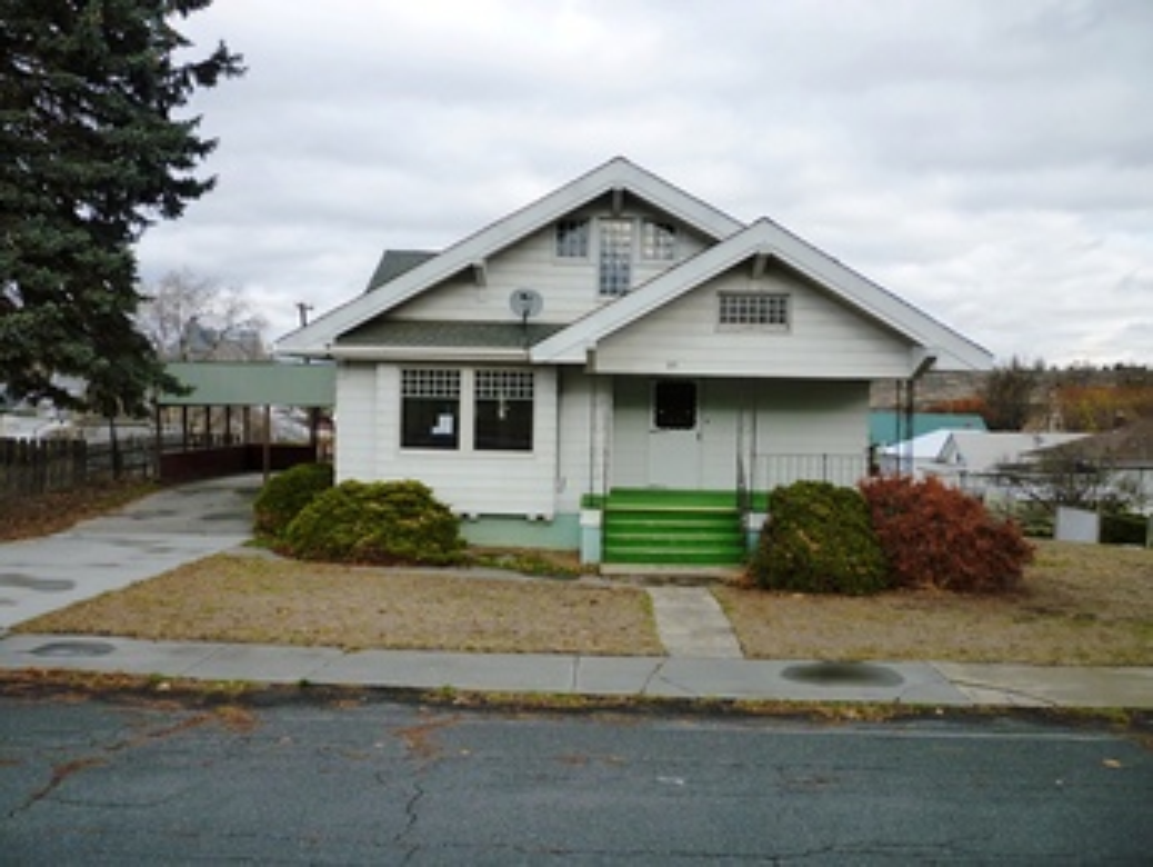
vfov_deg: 48.3
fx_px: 967
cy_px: 434
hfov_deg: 61.6
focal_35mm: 29
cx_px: 576
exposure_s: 1/320
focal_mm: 5.2
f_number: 3.3
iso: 125
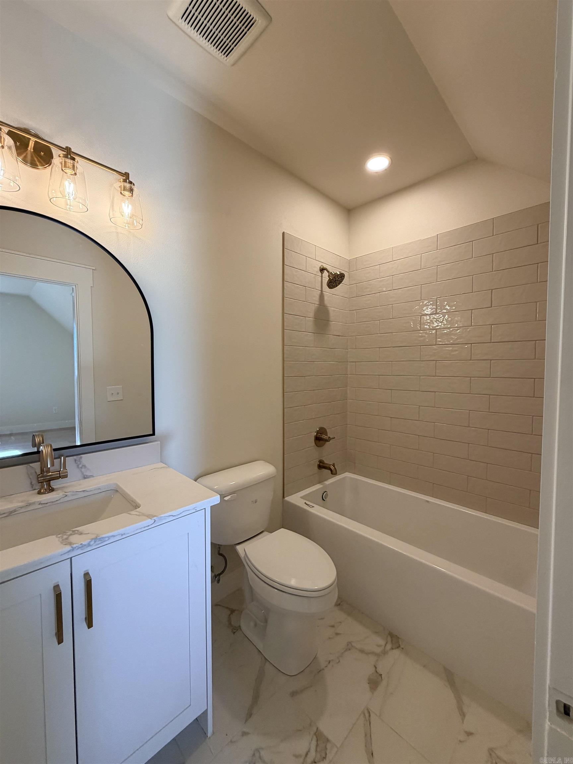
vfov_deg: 102.1
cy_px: 382
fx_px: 309
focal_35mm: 14
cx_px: 286
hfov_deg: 85.7
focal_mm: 2.22
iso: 160
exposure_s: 1/120
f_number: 2.2
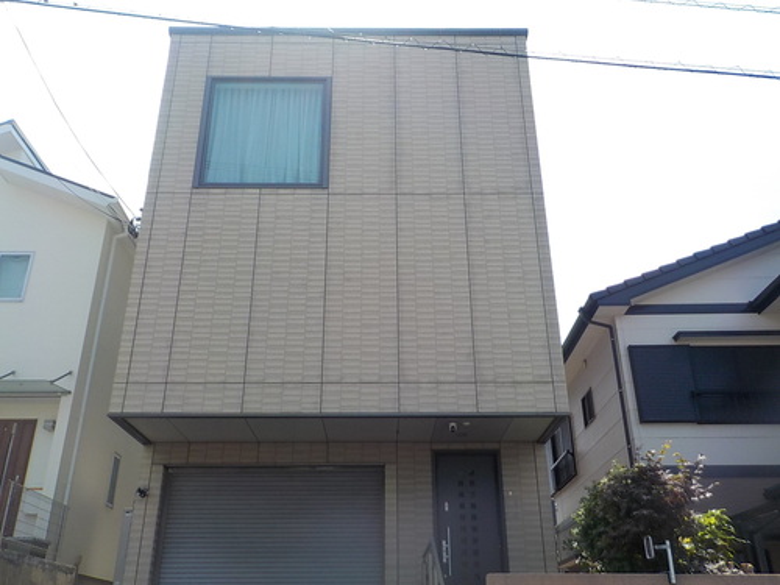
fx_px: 676
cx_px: 390
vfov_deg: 46.8
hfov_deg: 60.0
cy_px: 292
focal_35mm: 30
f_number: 3.3
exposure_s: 1/800
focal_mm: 4.1
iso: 125
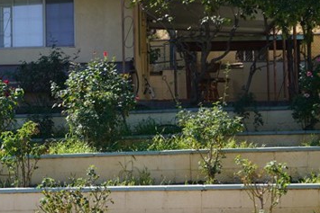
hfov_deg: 20.2
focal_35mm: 99
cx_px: 46
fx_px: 884
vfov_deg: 13.8
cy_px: 109
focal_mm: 23
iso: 100
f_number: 5
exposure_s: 1/320
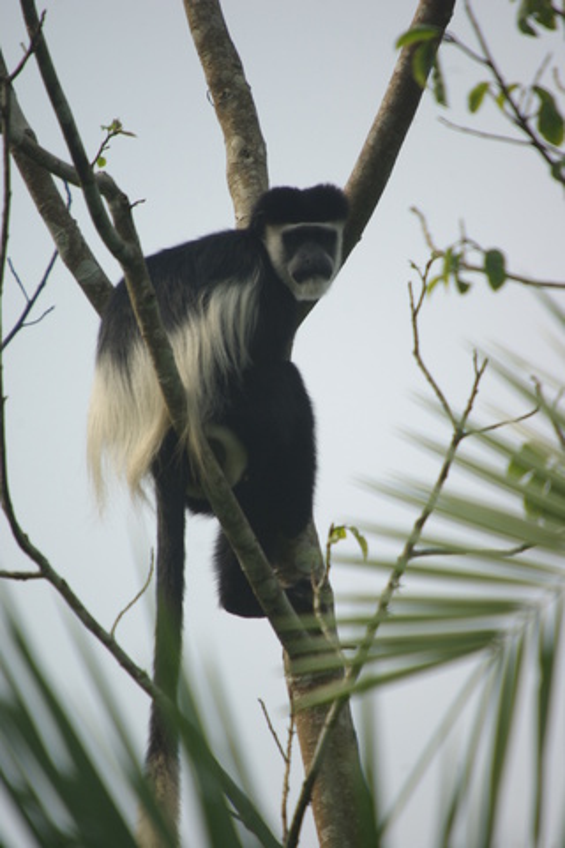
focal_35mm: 750
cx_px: 282
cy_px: 424
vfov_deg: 2.7
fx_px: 17655
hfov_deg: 1.8
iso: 100
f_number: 6.7
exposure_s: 1/250
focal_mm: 500
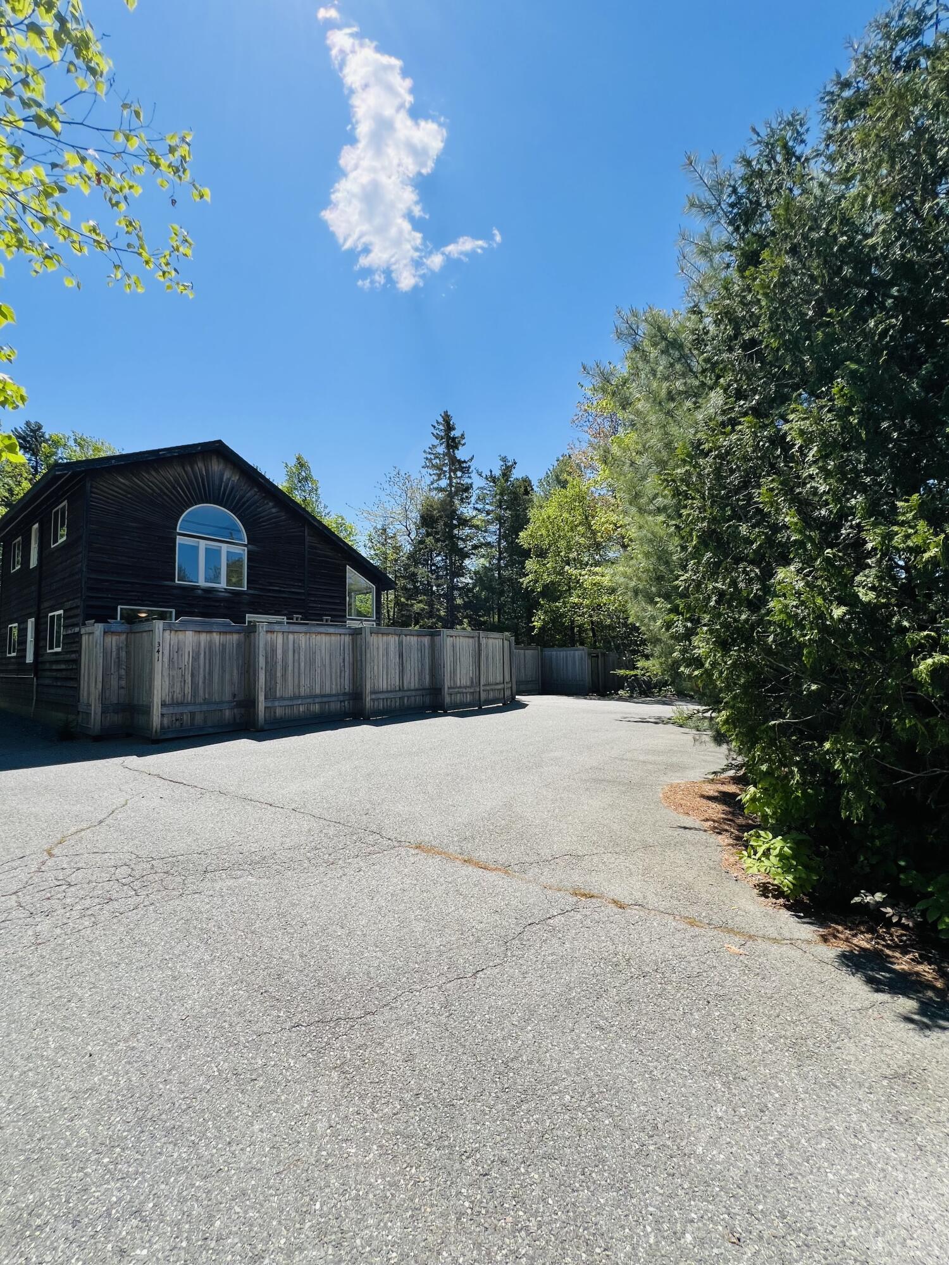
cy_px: 632
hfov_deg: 89.9
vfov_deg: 106.2
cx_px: 474
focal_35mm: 13
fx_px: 475
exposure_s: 1/1575
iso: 32
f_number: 1.8
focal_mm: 1.57
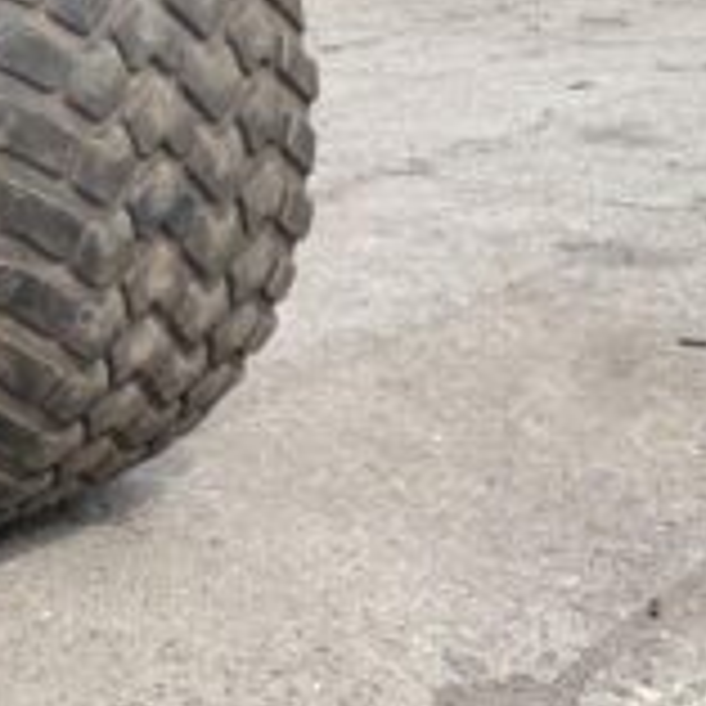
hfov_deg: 25.0
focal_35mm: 63
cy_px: 187
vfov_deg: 27.0
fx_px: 1454
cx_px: -103
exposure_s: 1/1300
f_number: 1.8
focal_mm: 4.25
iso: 32
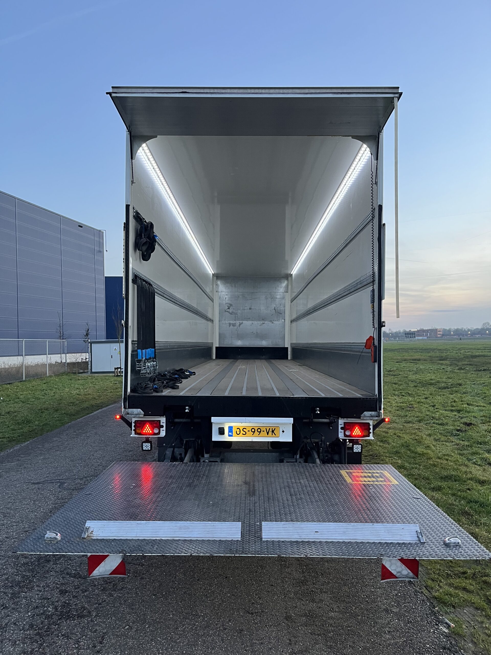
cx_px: 246
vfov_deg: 67.3
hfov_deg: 53.1
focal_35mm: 26
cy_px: 328
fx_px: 492
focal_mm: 5.1
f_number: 1.6
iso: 125
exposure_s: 1/86
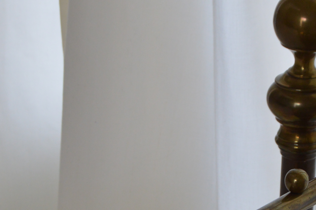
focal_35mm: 181
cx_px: 206
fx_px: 1588
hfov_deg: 11.4
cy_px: 208
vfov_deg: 7.5
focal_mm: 52
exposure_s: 1/80
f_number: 7.1
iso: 800
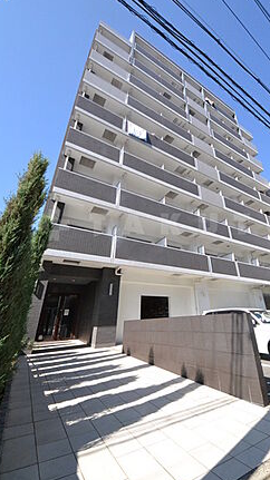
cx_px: 164
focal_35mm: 14
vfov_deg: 106.7
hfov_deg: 73.3
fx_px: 178
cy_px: 225
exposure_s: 1/800
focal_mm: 8
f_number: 14
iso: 3200
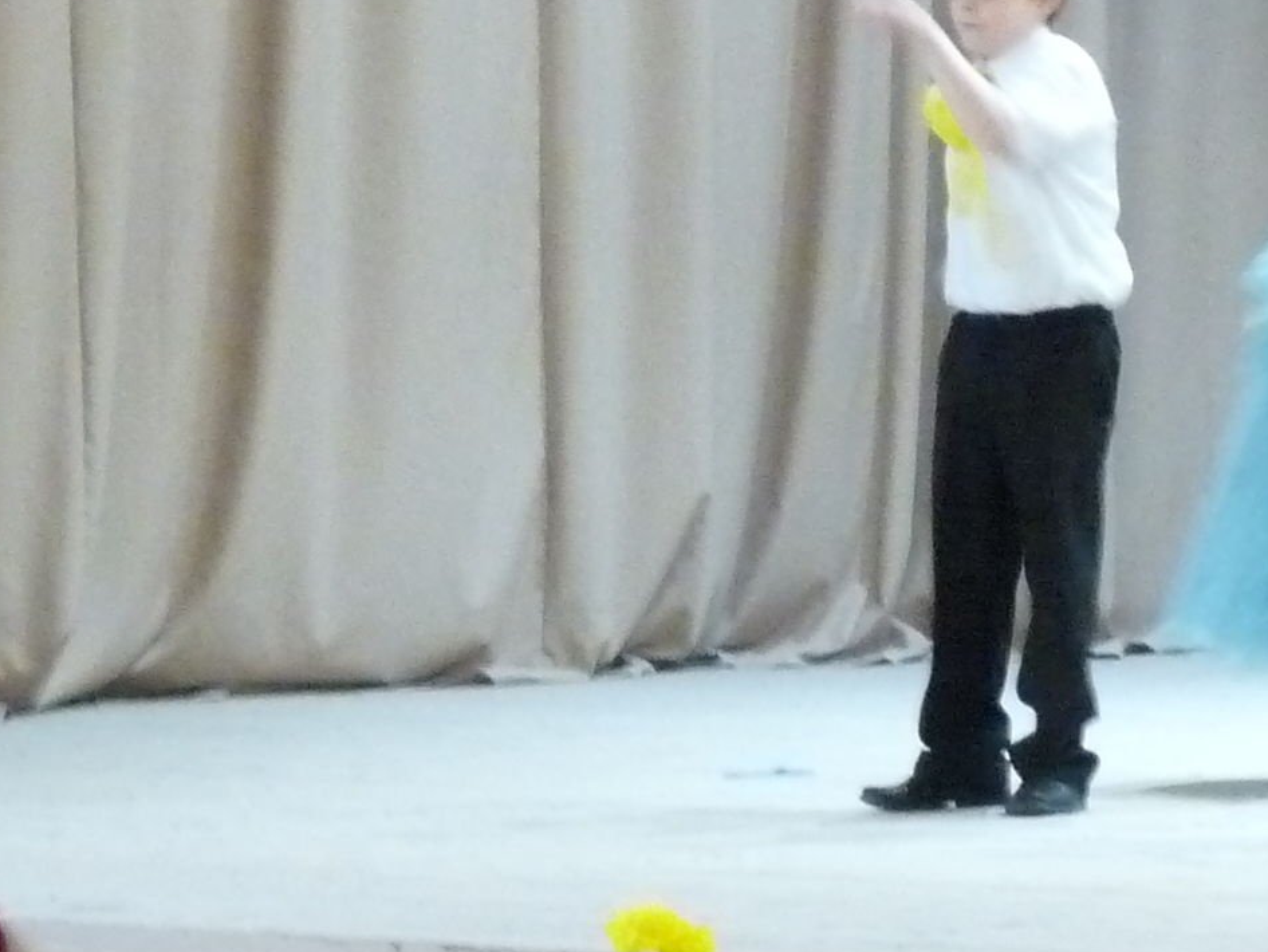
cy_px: -575
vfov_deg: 6.9
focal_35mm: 212
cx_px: 1638
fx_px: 7768
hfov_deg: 9.2
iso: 800
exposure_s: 1/15
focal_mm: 9.8
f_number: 3.2
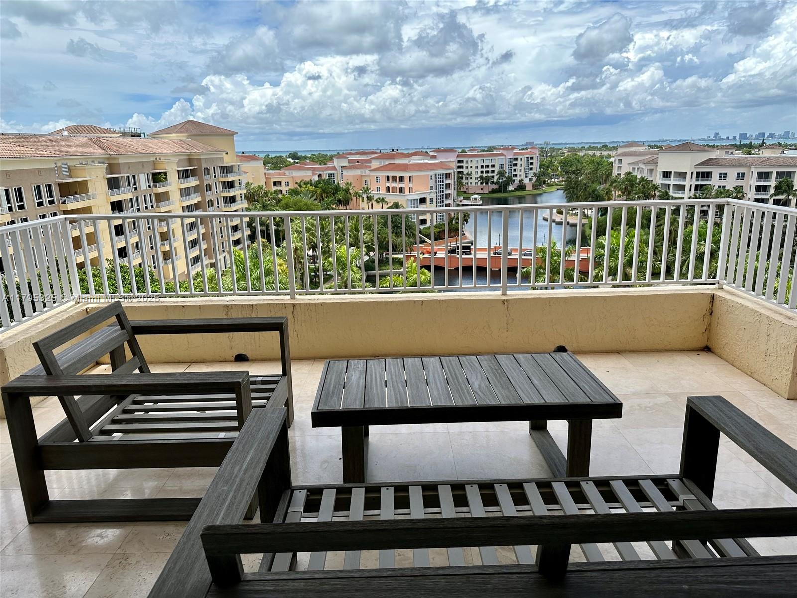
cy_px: 299
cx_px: 398
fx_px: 553
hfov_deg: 71.6
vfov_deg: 56.8
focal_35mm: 24
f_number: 1.78
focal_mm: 6.86
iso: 80
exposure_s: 1/4016
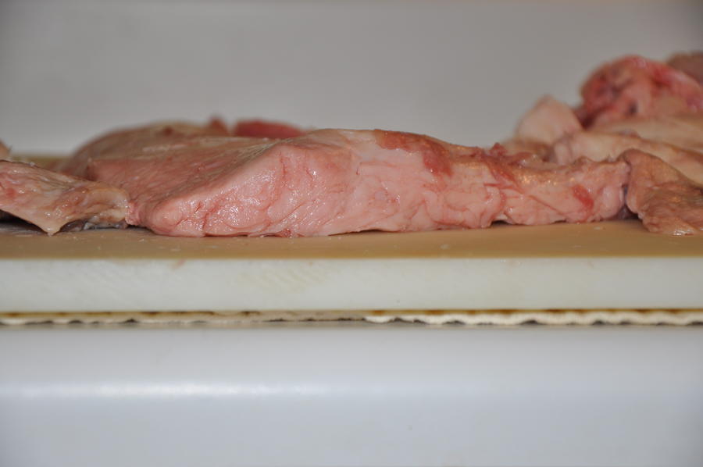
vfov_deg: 10.7
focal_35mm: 128
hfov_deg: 16.1
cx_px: 352
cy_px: 234
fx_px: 2487
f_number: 5.6
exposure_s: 1/60
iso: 320
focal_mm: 85
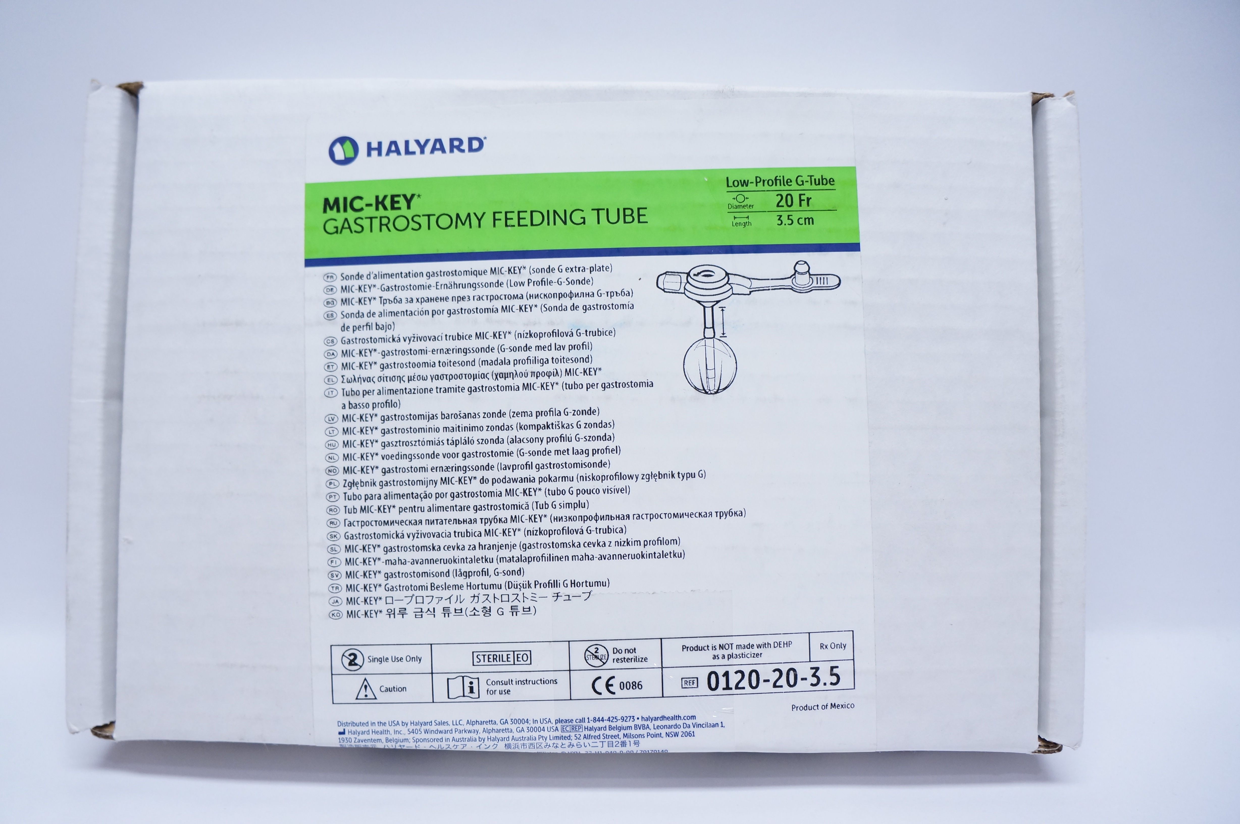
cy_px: 412
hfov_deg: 67.4
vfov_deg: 47.8
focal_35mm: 27
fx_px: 929
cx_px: 620
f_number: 4.5
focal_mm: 18
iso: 800
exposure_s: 1/125
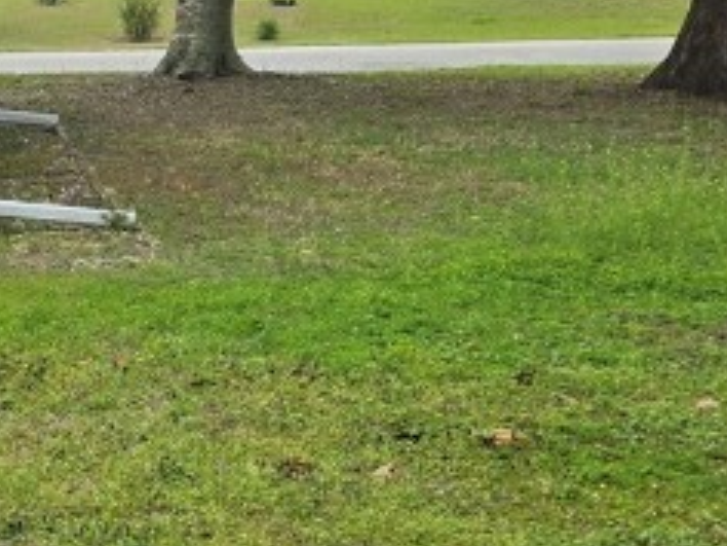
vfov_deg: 14.7
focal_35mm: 100
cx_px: -308
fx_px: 2100
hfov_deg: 17.9
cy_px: 404
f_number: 1.8
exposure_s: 1/1167
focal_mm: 5.4
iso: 25
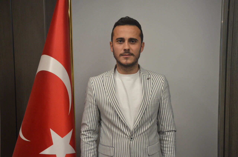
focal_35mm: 39
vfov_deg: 34.1
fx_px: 257
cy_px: 78
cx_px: 119
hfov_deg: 49.6
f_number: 6.3
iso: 2000
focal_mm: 26
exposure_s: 1/160
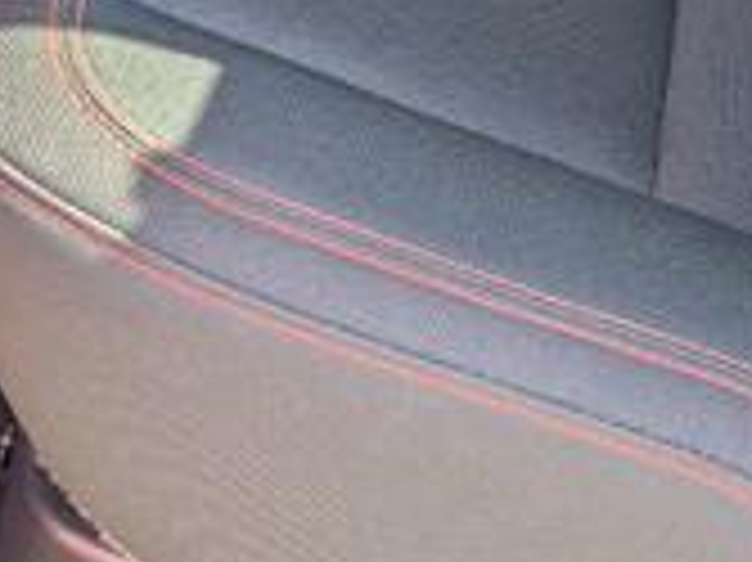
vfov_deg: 15.1
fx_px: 1997
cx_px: 419
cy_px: -234
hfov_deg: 21.3
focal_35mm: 92
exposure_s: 1/217
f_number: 1.68
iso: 155
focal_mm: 6.9
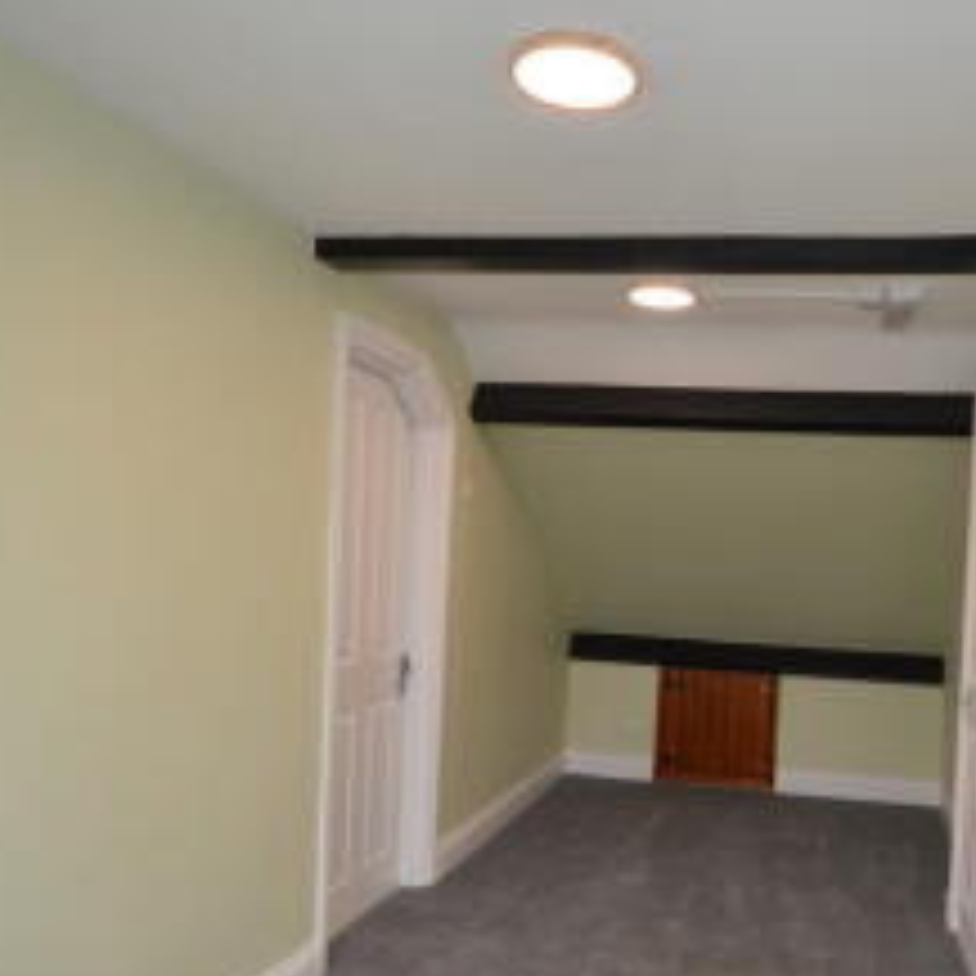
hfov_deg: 55.6
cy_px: 591
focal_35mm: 28
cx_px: 679
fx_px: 893
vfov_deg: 56.8
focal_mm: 10
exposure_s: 1/125
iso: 400
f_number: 4
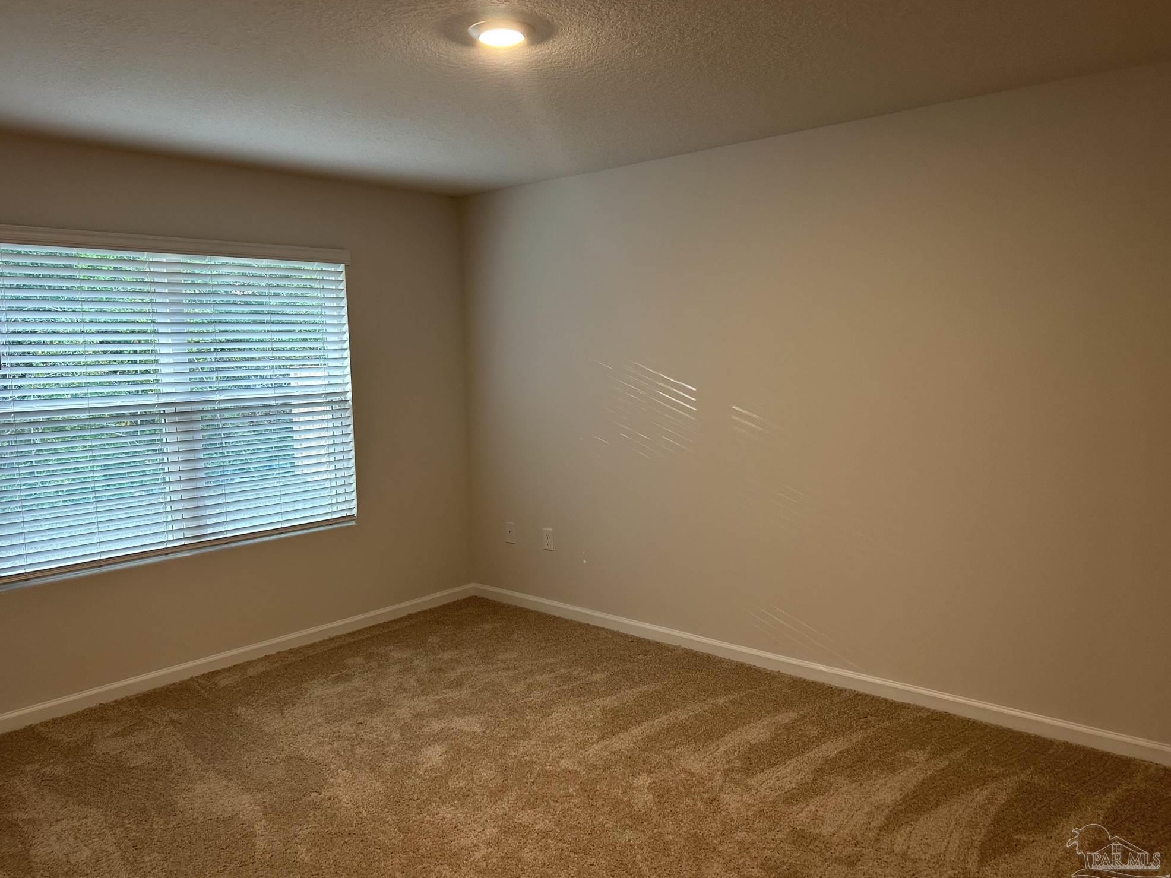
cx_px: 565
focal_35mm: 27
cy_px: 433
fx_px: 913
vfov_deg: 51.4
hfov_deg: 65.3
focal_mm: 5.7
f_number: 1.5
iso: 100
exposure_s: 1/60
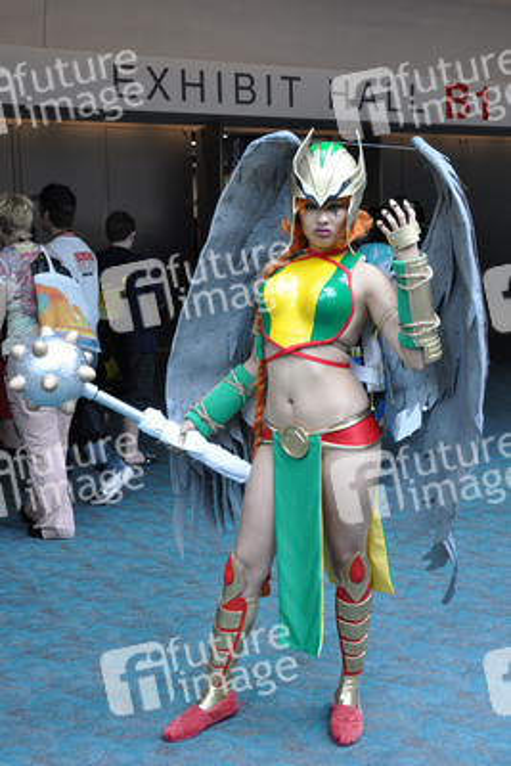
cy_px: 383
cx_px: 256
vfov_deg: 49.5
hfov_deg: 34.2
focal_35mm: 39
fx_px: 830
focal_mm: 26
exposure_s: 1/60
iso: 400
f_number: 4
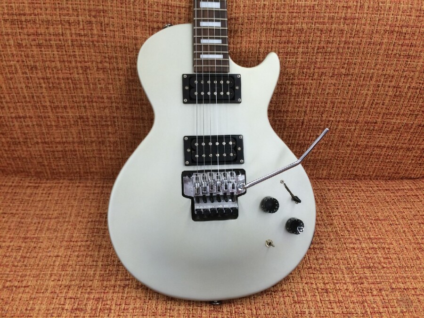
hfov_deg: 61.7
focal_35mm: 29
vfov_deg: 48.2
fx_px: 355
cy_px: 159
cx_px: 212
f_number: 2.2
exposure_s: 1/30
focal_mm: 4.15
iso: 32
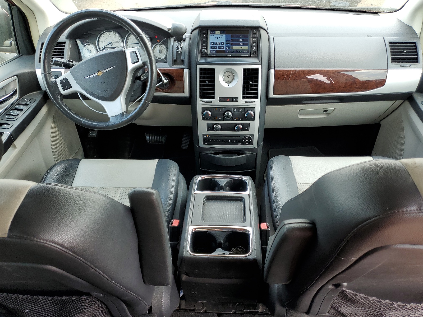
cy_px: 158
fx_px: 318
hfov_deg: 67.3
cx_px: 212
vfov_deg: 53.1
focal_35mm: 26
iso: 50
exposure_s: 1/172
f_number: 1.5
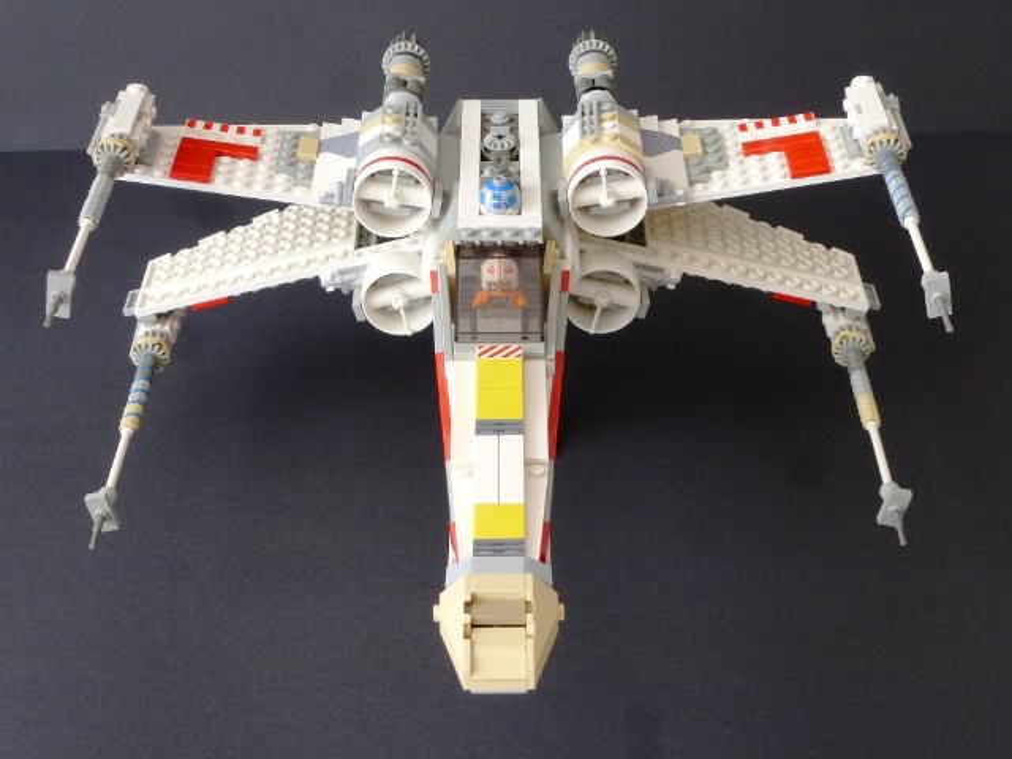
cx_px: 506
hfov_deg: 33.8
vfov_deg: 25.7
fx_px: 1666
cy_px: 380
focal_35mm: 57
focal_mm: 10.1
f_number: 4.4
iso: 400
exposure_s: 1/20
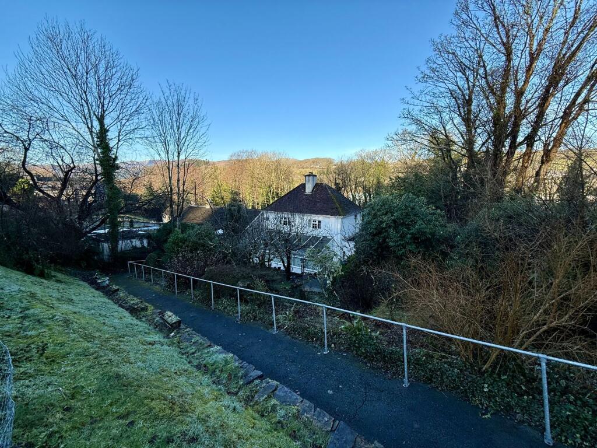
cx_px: 298
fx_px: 241
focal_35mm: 14
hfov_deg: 102.1
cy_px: 224
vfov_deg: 85.7
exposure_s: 1/498
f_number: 2.2
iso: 50
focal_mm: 2.22
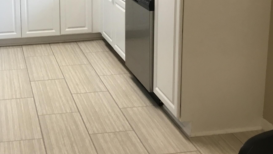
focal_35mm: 57
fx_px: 413
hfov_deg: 35.1
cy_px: -16
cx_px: 44
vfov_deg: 20.1
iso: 80
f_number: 2.4
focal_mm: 3.3
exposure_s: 1/33
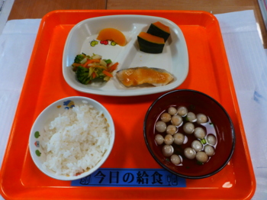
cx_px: 134
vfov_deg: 56.8
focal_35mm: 24
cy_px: 100
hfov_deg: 71.6
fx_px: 185
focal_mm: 4.3
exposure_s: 1/60
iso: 200
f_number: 3.3
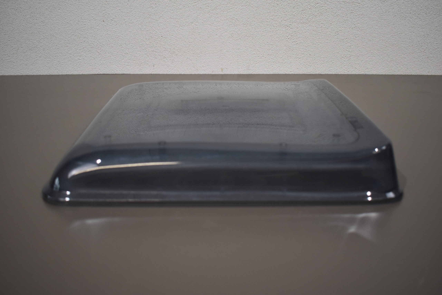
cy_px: 148
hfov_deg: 51.3
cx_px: 221
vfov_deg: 35.5
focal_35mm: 38
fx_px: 460
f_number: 4
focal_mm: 25
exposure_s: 1/250
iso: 720
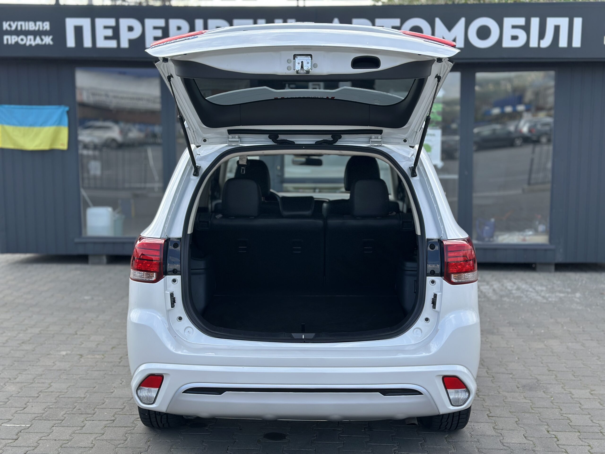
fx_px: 839
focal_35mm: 48
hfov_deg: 39.7
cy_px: 227
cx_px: 302
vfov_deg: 30.3
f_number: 1.78
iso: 80
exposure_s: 1/1289
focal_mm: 6.86
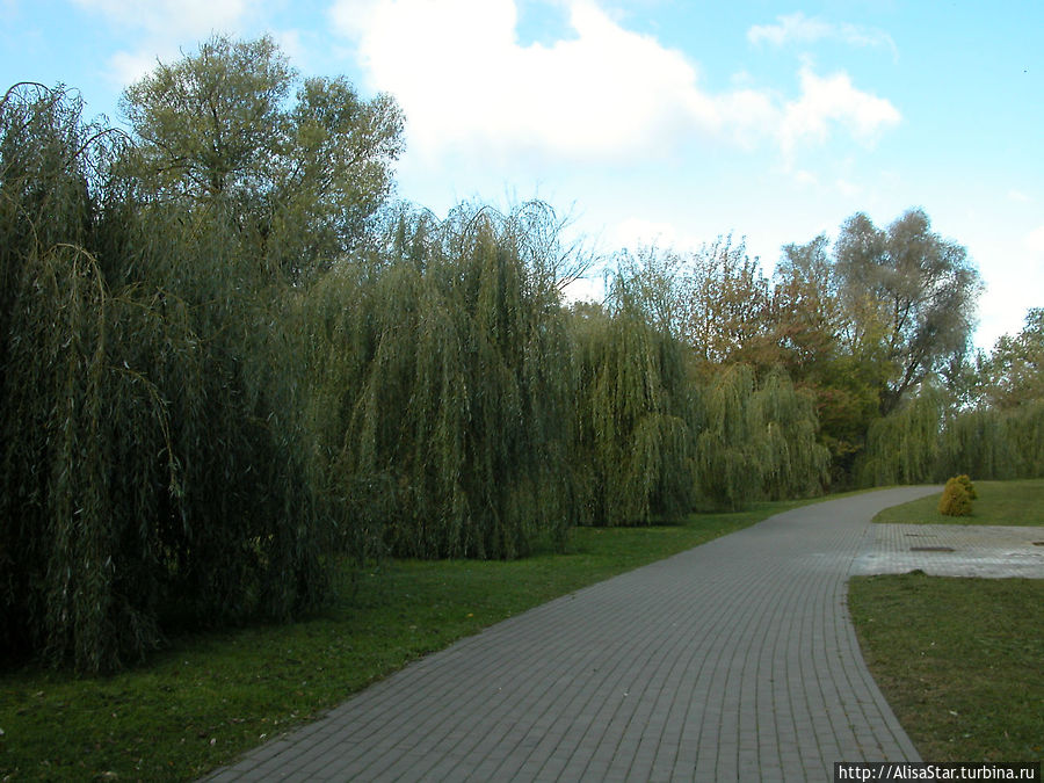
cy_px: 392
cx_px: 522
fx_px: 1056
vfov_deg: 40.7
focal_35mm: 35
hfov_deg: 52.6
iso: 100
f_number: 5
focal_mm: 8.9
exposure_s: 1/173
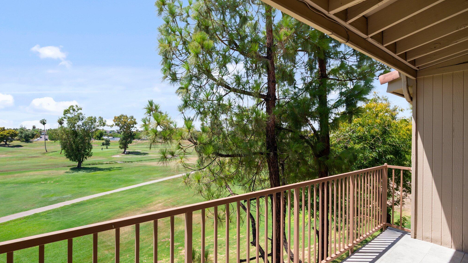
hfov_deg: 94.2
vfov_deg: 62.3
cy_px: 143
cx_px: 232
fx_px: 218
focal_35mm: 18
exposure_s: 1/320
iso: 320
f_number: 8
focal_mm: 16.5
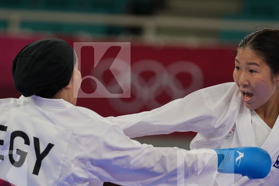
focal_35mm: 552
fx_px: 4278
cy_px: 178
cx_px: 102
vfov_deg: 2.5
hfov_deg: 3.7
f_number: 2.8
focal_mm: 187
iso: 400
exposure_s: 1/1000
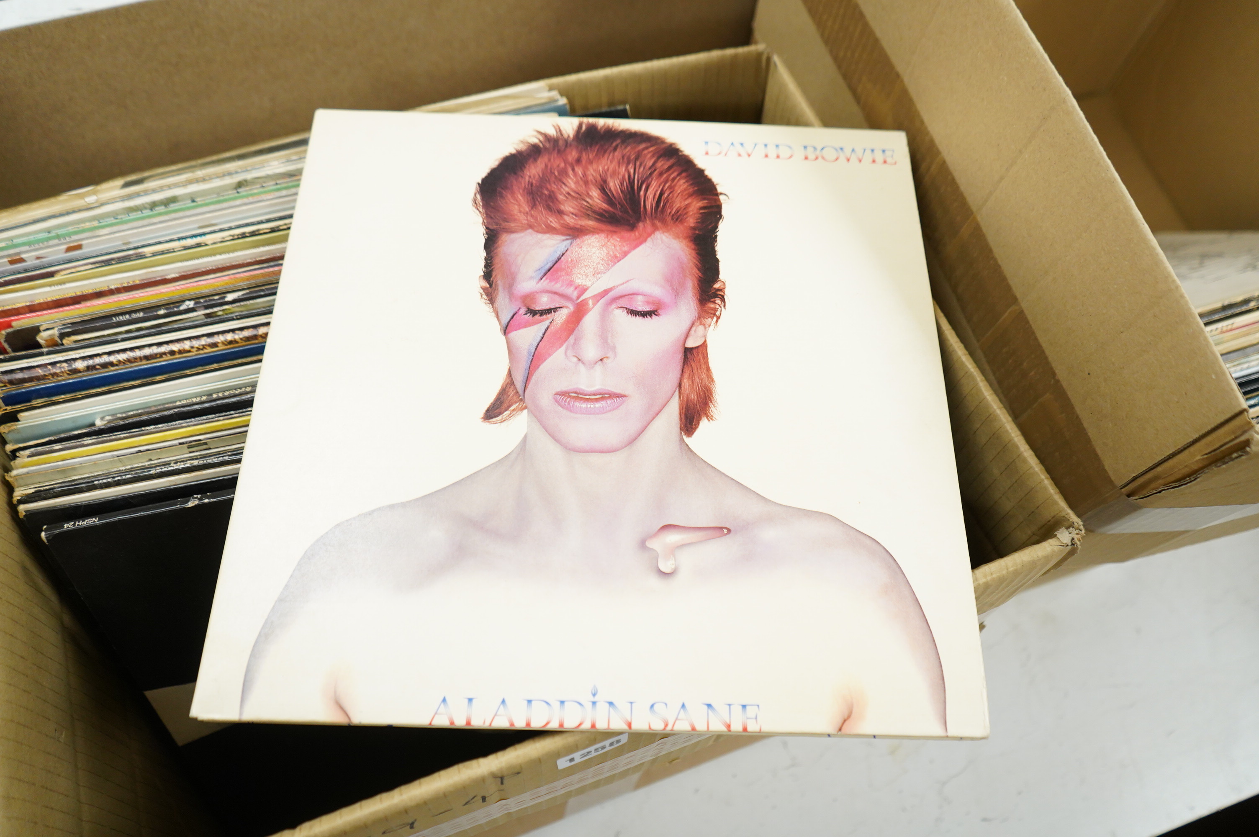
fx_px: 978
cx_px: 630
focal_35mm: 28
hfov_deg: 65.5
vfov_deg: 46.3
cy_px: 418
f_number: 4
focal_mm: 28
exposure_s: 1/320
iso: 2500
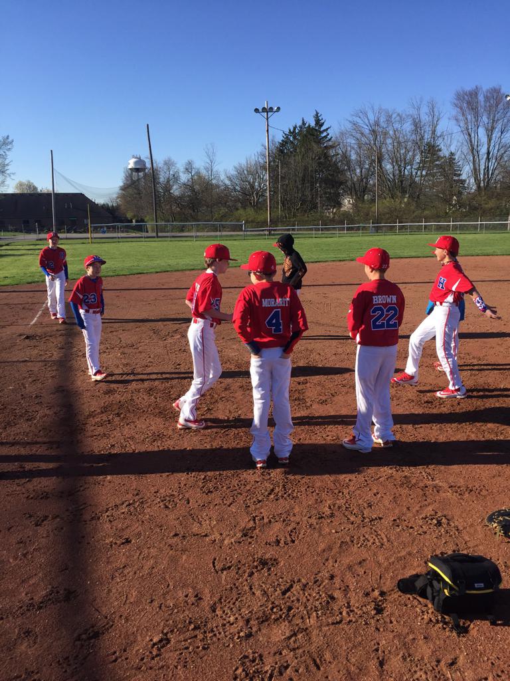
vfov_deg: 61.7
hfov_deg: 48.2
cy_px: 340
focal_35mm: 29
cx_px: 255
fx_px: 570
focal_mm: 4.15
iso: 32
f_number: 2.2
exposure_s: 1/1582
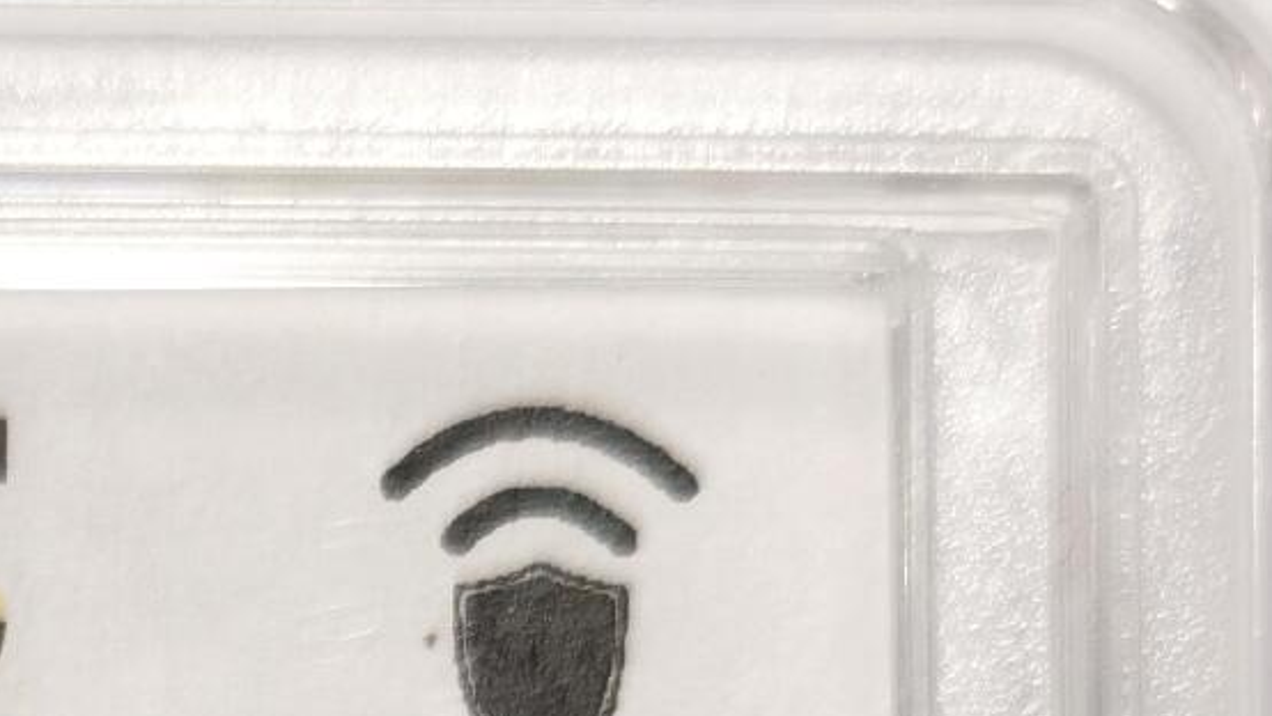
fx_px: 6444
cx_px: -232
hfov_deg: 11.1
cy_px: 2008
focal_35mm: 191
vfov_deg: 6.0
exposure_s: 1/100
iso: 100
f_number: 16
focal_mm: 5.56
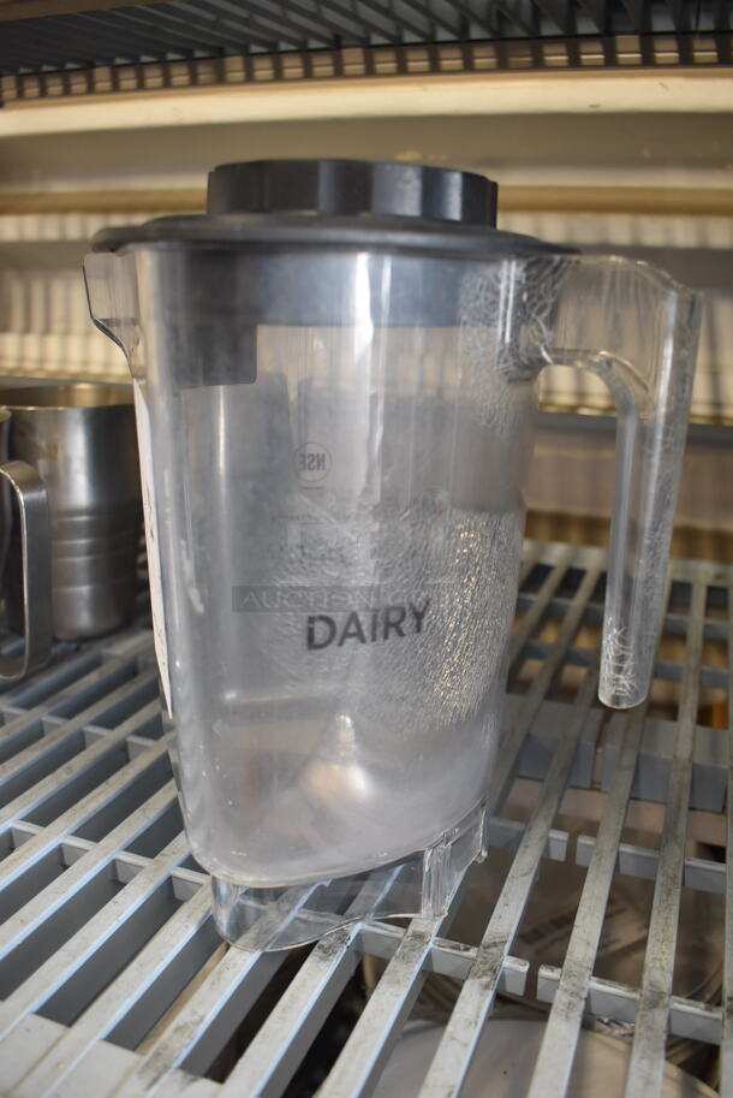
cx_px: 366
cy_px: 549
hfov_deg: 43.7
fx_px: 915
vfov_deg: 61.9
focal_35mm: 30
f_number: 4
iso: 900
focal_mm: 20
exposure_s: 1/30
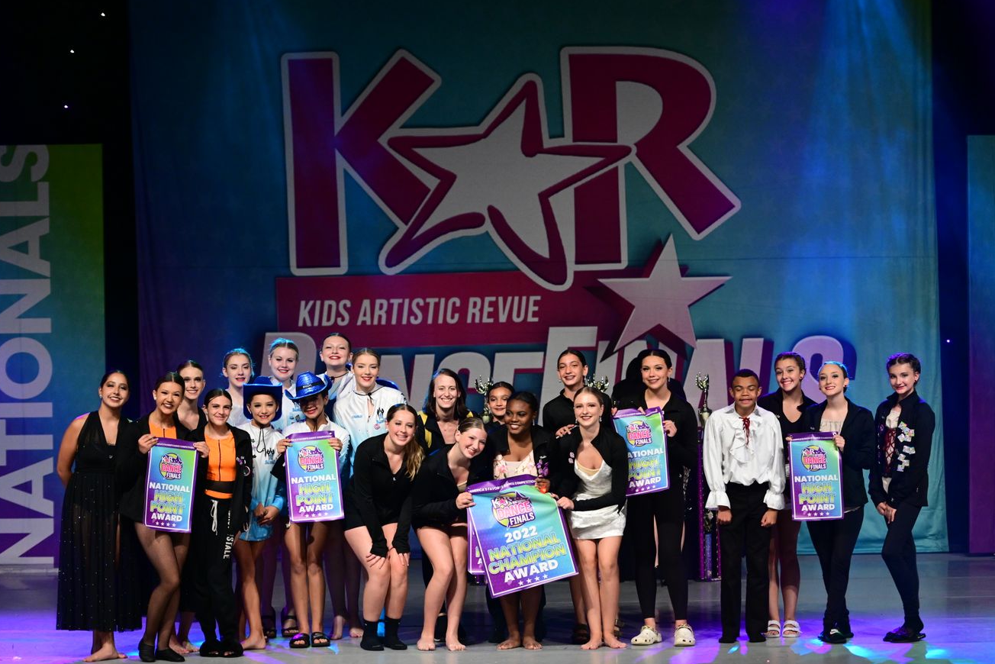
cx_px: 500
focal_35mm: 138
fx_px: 3815
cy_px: 292
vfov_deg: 9.9
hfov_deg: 14.9
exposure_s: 1/1000
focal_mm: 120
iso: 3200
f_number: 3.2
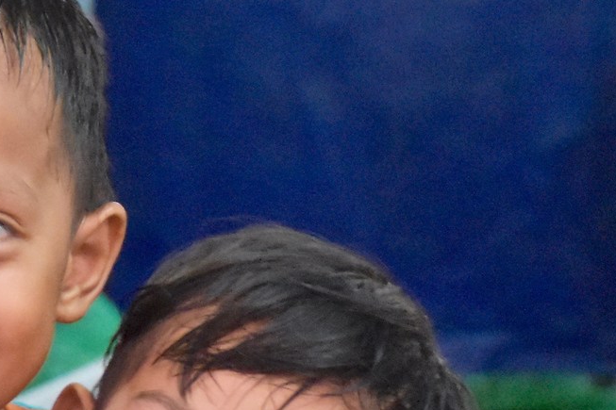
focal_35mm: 430
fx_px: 7355
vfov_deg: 3.2
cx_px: 139
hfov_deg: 4.8
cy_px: 361
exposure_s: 1/60
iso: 6400
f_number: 5.3
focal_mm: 78
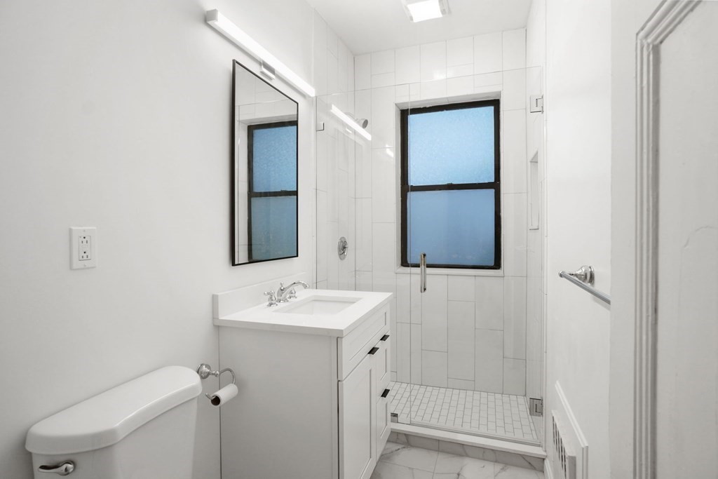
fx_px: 359
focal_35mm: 18
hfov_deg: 90.0
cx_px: 359
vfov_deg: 67.4
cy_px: 240
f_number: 7.1
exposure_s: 1/8
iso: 320
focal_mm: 12
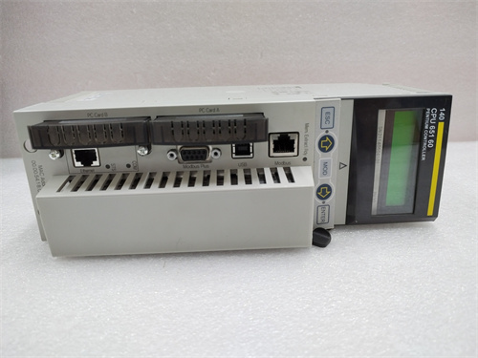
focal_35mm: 26
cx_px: 239
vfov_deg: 53.1
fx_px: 359
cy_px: 179
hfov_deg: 67.3
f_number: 1.8
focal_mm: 4.75
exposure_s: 1/50
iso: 301
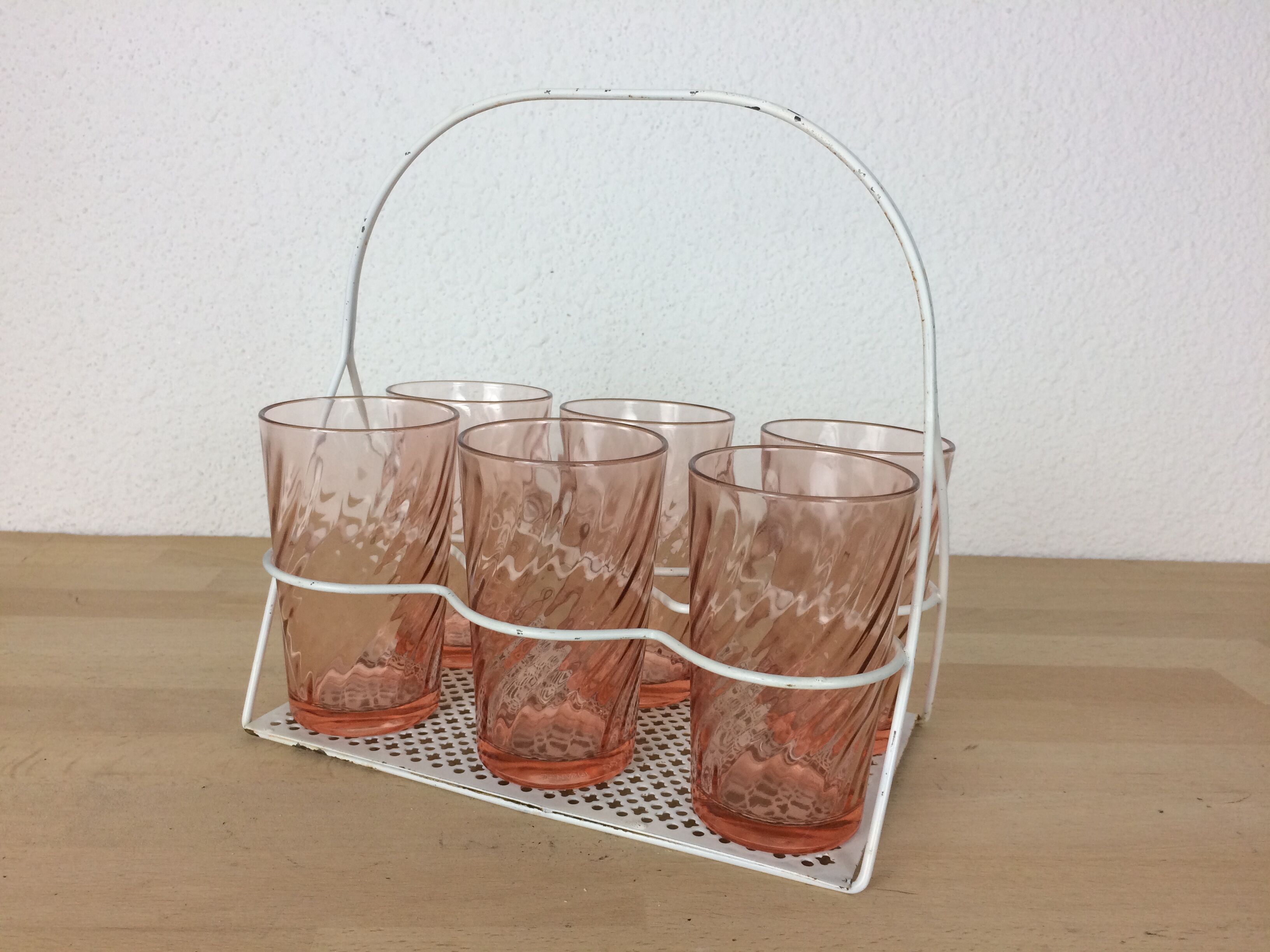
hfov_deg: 61.7
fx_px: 1064
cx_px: 635
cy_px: 476
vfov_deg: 48.2
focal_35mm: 29
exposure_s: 1/100
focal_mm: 4.15
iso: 64
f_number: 2.2
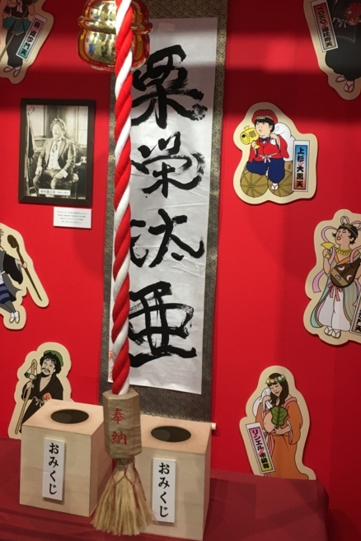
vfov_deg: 41.2
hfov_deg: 28.5
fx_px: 707
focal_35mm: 47
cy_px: 166
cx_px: 122
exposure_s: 1/15
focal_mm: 4.15
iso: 25
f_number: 2.2
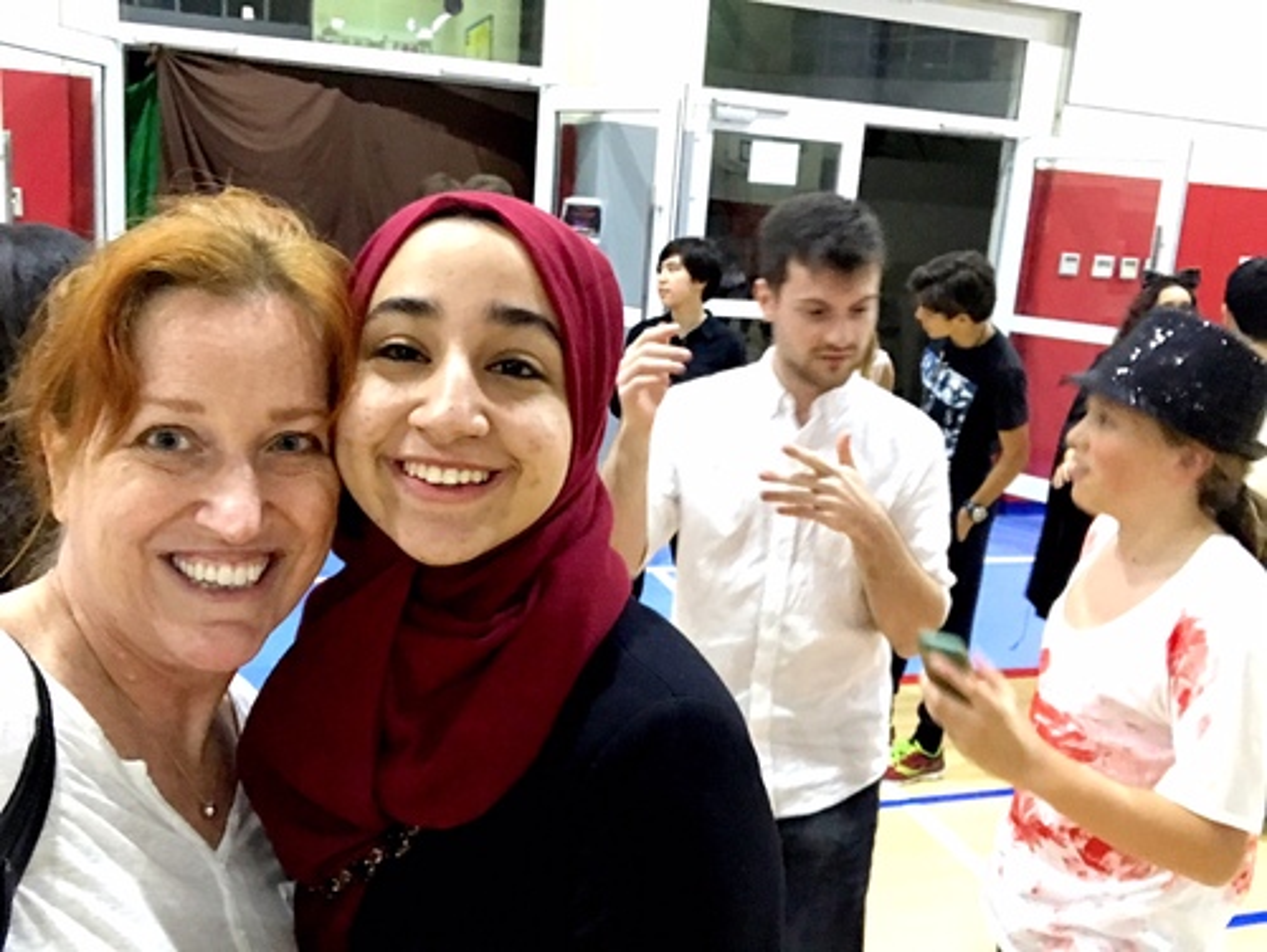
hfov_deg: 56.8
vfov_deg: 44.2
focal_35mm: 32
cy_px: 476
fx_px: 1172
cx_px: 634
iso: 250
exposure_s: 1/17
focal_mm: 2.87
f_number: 2.2
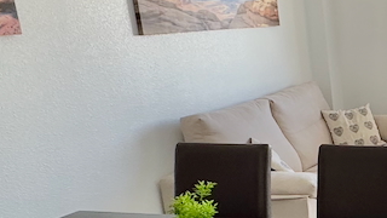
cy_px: 191
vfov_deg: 19.4
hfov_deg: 29.1
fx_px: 626
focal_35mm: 61
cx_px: 479
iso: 40
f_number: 2.2
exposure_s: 1/118
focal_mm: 2.22
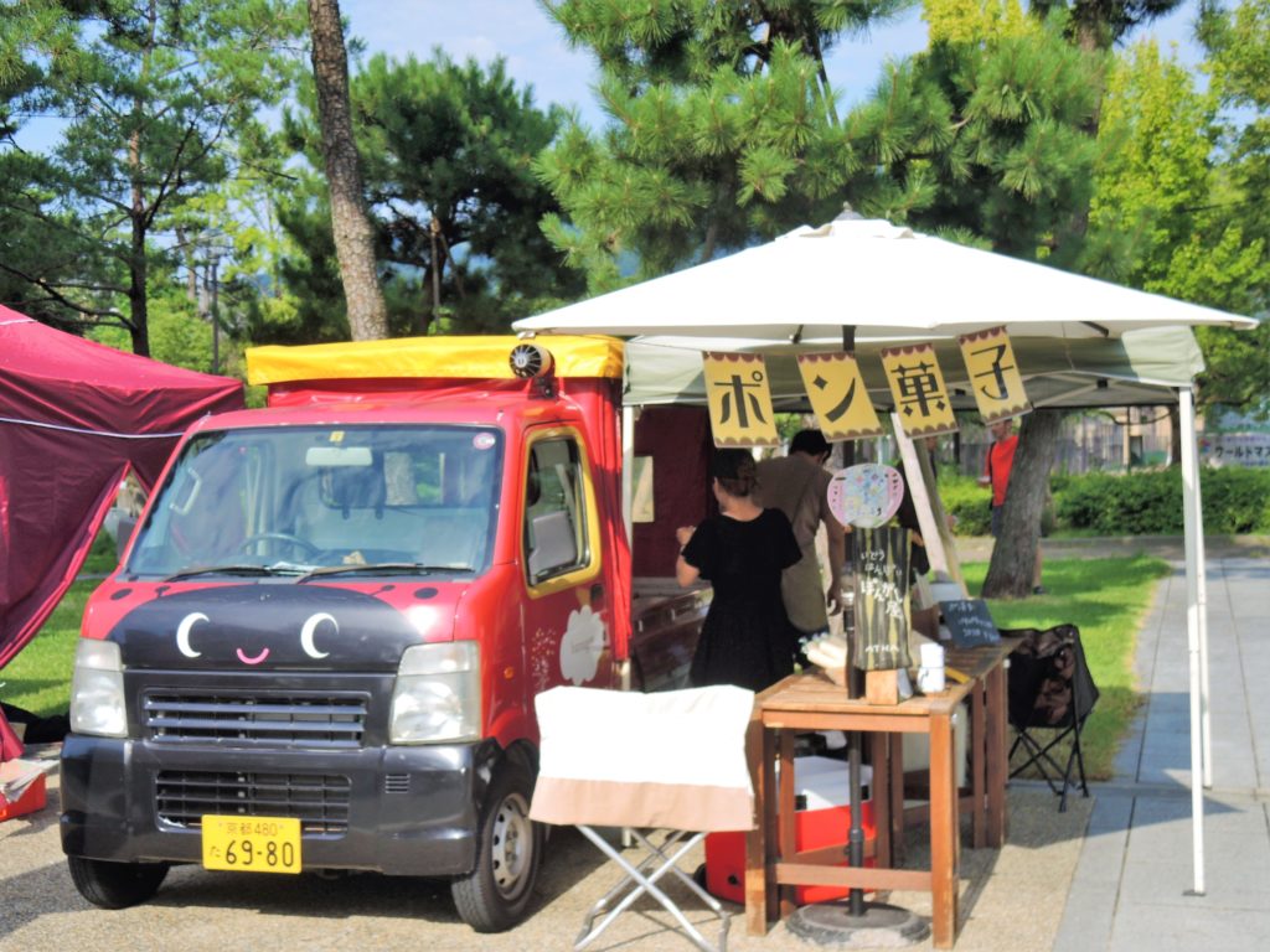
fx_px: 1688
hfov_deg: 41.2
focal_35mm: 46
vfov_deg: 31.5
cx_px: 635
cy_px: 476
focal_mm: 9.9
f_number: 2.5
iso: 80
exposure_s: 1/1600
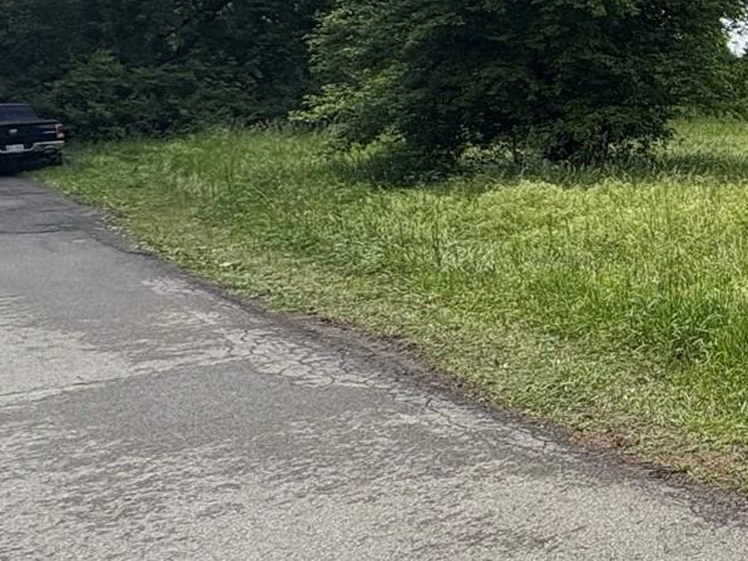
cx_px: 1174
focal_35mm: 48
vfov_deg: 29.5
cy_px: 103
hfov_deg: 26.2
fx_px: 1037
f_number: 2.2
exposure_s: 1/3106
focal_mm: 2.22
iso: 50
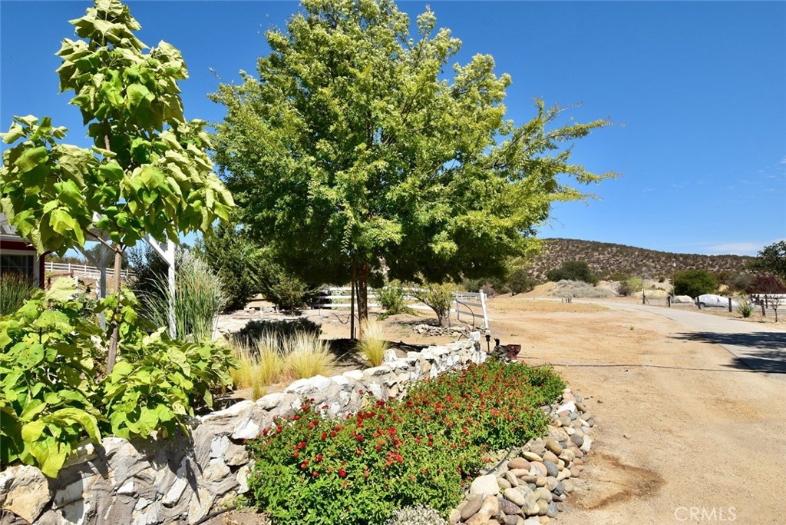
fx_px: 426
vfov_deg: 63.2
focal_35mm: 20
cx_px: 393
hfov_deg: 85.4
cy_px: 262
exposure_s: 1/500
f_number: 11
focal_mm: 13
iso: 400
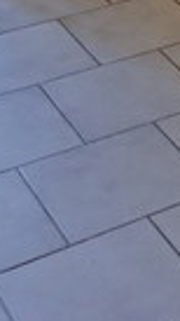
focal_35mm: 122
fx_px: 1036
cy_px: -227
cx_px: 435
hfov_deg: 9.0
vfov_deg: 15.5
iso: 80
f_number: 2
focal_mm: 5.2
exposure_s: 1/45
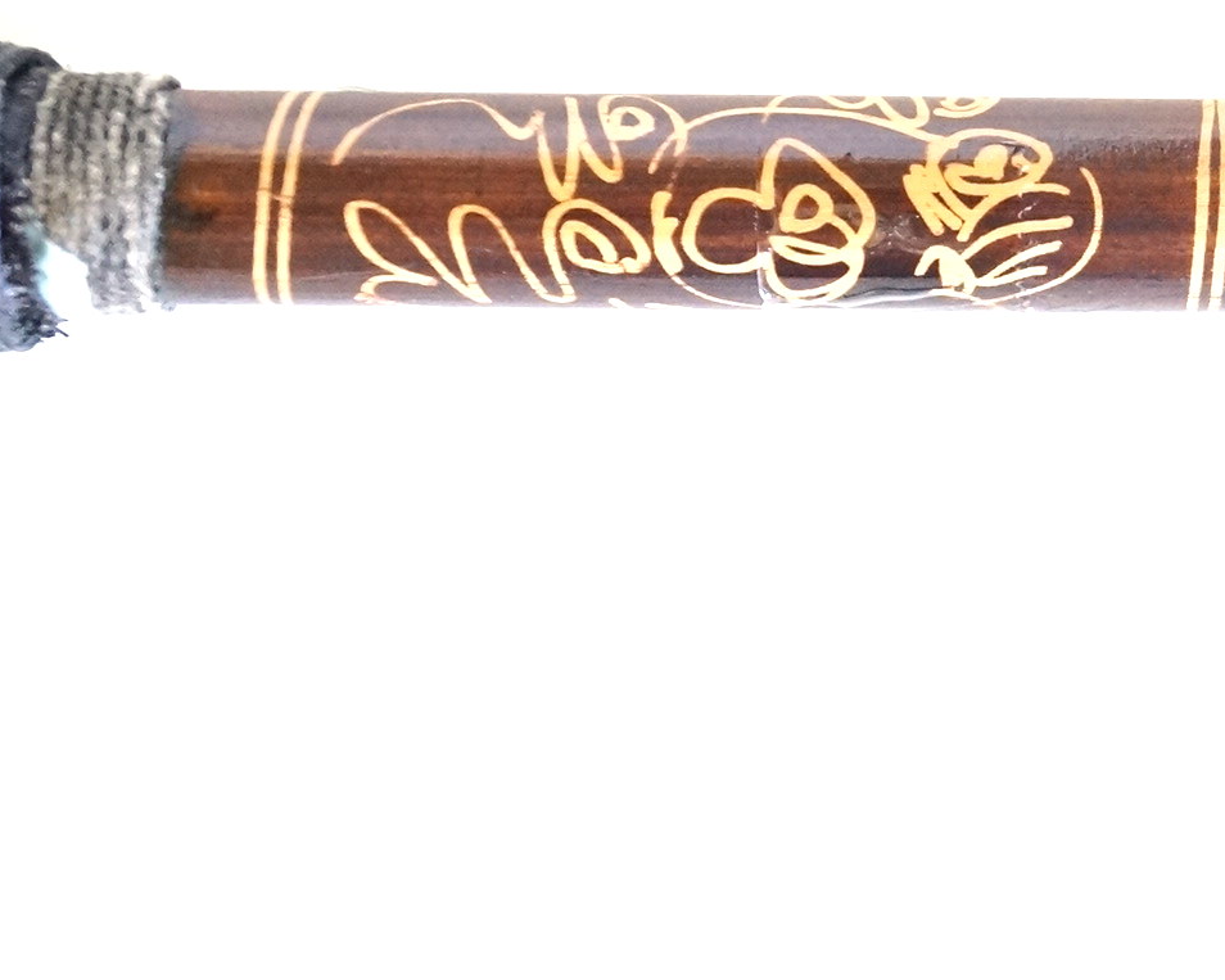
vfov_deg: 15.1
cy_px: 191
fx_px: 3661
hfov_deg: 18.3
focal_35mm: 101
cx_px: 1364
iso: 2500
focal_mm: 28
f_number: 4.5
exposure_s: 1/60
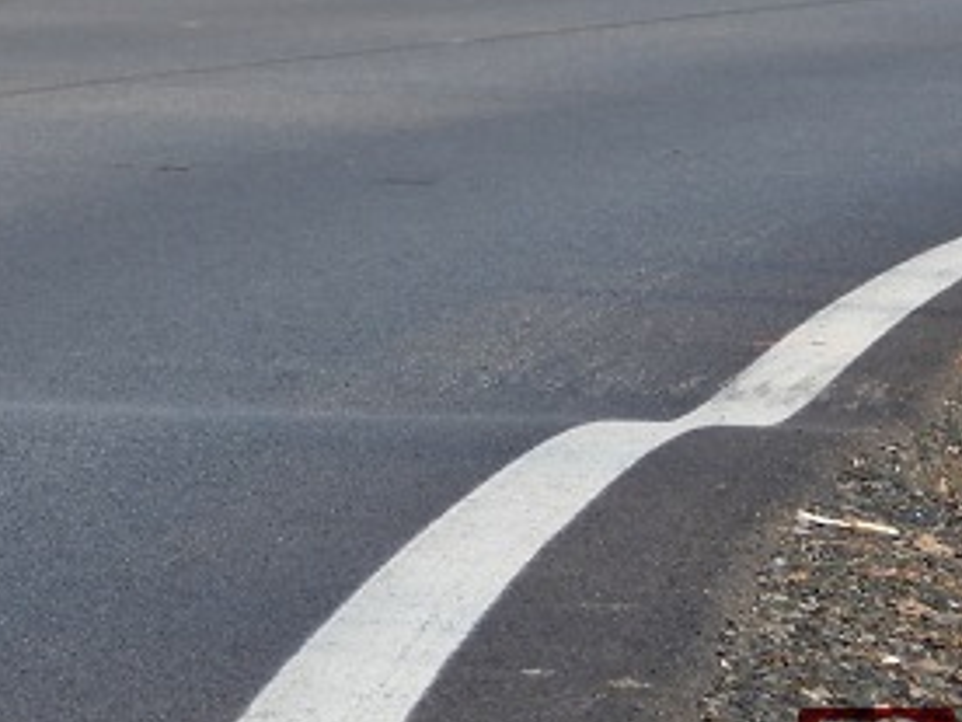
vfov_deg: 4.9
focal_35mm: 303
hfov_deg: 6.5
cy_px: 394
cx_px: 558
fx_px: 8421
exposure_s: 1/40
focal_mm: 37.1
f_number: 5.4
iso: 125
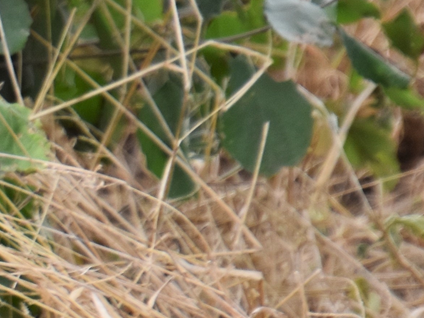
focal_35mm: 1628
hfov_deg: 1.2
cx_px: -468
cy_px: 57
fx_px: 19943
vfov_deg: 0.9
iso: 400
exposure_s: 1/320
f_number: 5.6
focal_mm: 220
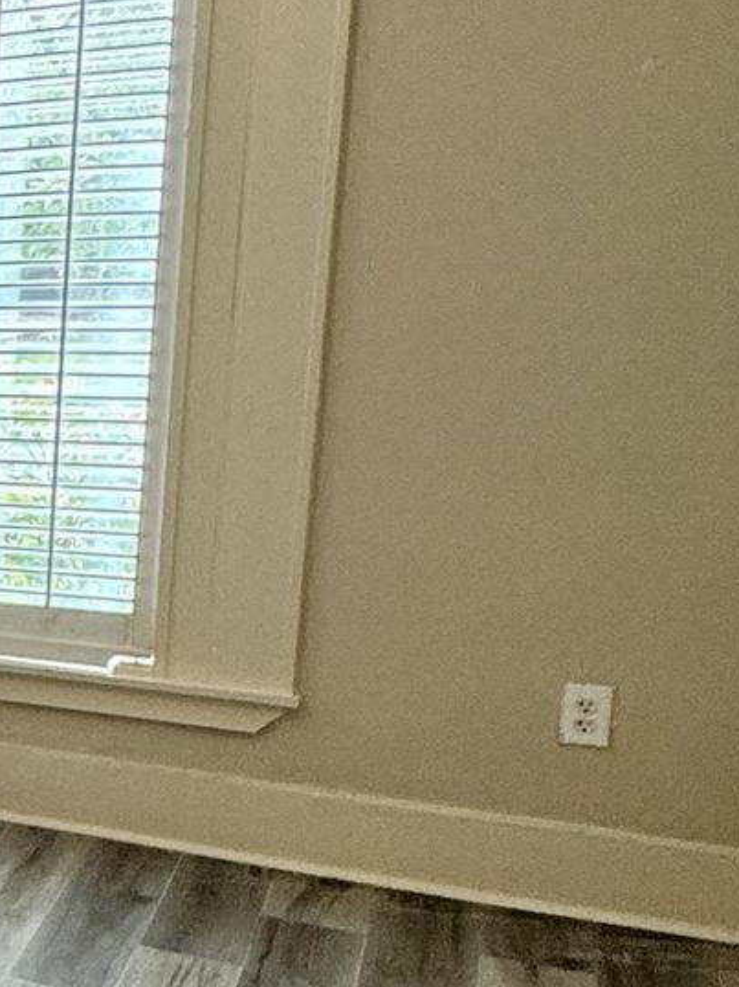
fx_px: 1709
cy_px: 547
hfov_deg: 17.1
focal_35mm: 60
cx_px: -779
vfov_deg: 32.2
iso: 125
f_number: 2.2
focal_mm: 2.22
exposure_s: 1/120
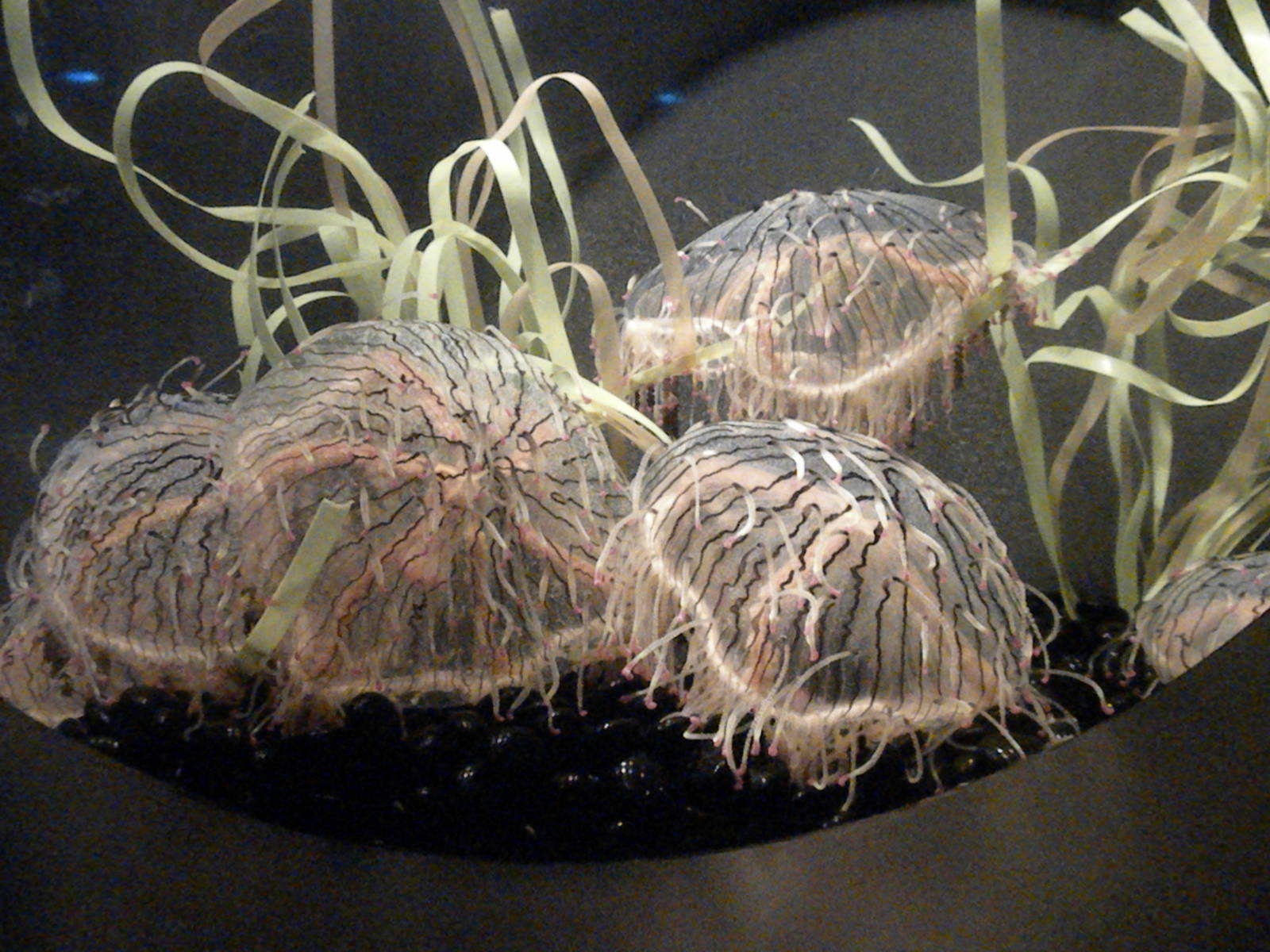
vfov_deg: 38.7
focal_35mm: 37
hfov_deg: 50.1
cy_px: 476
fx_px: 1357
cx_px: 635
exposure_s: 1/65.8
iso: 3200
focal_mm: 6.6
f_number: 3.5
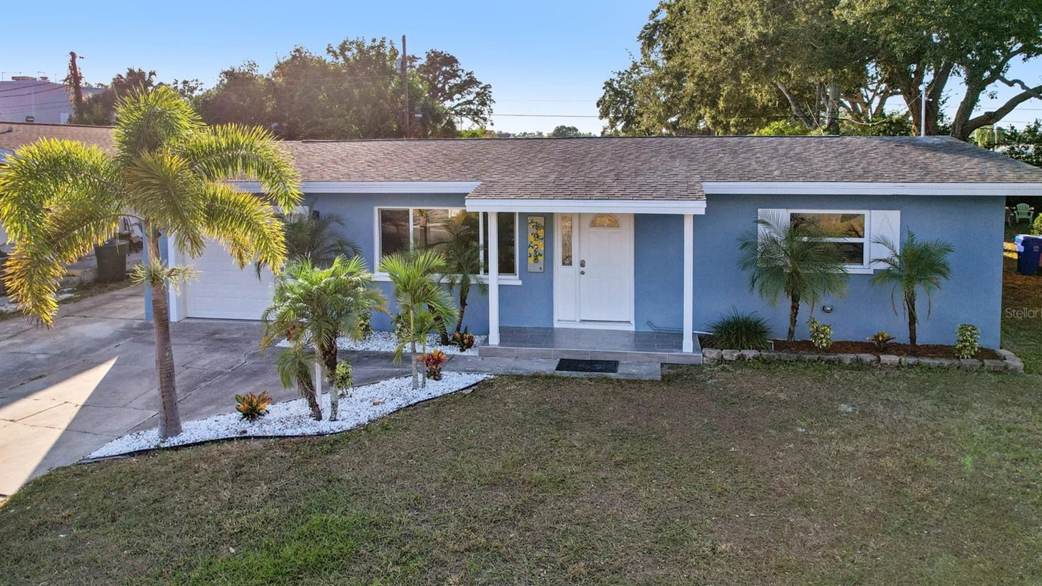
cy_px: 313
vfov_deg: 47.7
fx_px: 663
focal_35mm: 24
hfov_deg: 76.3
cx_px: 523
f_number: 2.8
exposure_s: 1/1000
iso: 110
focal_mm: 8.4
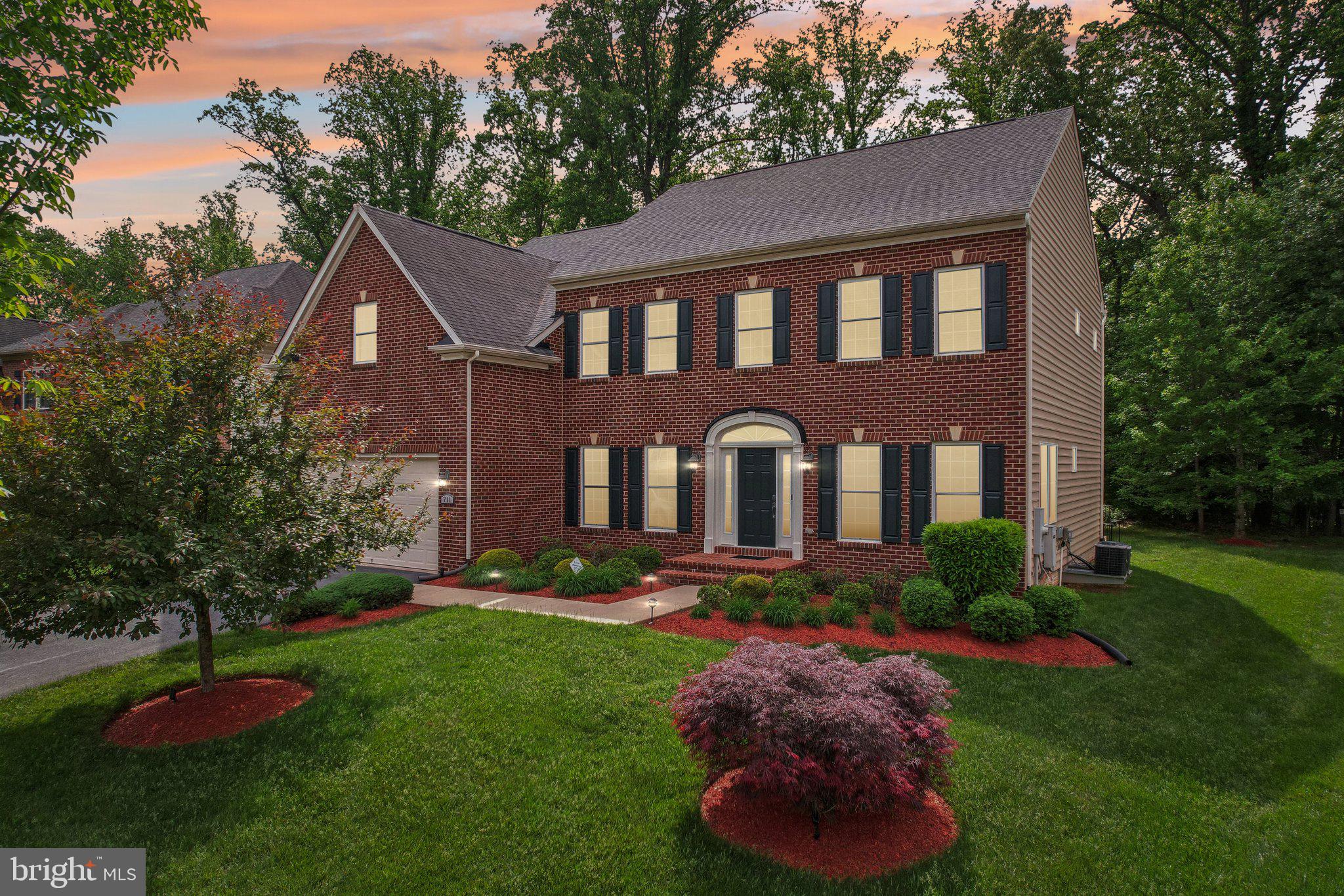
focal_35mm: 22
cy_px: 448
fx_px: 821
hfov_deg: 78.6
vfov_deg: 57.2
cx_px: 672
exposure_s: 1/100
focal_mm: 8.4
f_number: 2.8
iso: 400
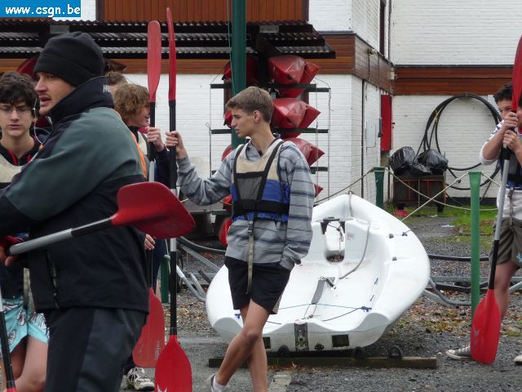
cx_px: 261
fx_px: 2624
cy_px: 196
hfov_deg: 11.4
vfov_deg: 8.5
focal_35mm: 174
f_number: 4.7
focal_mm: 21.8
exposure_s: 1/125
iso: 100
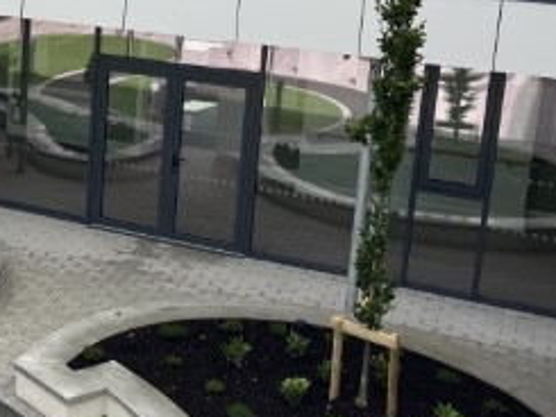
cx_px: -100
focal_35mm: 73
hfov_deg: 24.3
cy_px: 70
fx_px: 1173
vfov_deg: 19.9
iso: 32
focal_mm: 3.99
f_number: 1.8
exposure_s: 1/1333
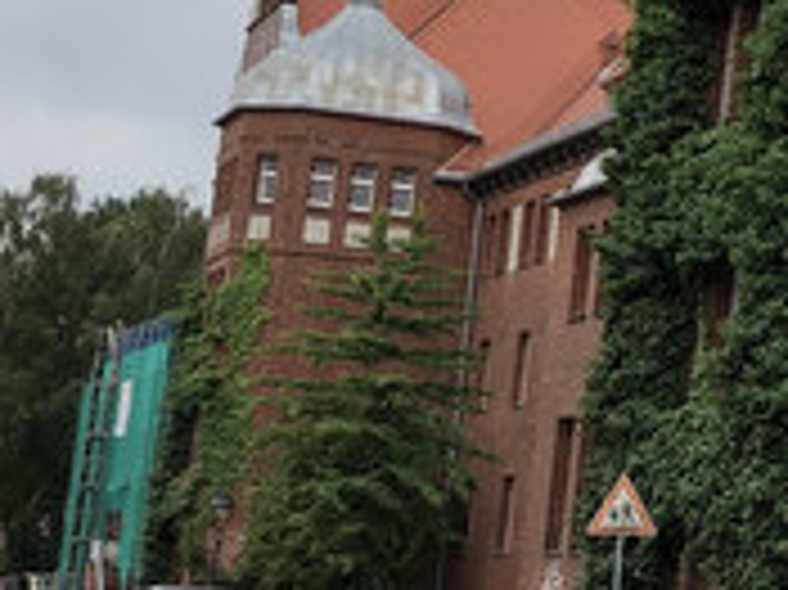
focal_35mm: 112
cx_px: 1414
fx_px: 2548
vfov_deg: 13.1
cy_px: 86
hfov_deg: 15.2
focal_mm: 3.99
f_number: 1.8
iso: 20
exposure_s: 1/857
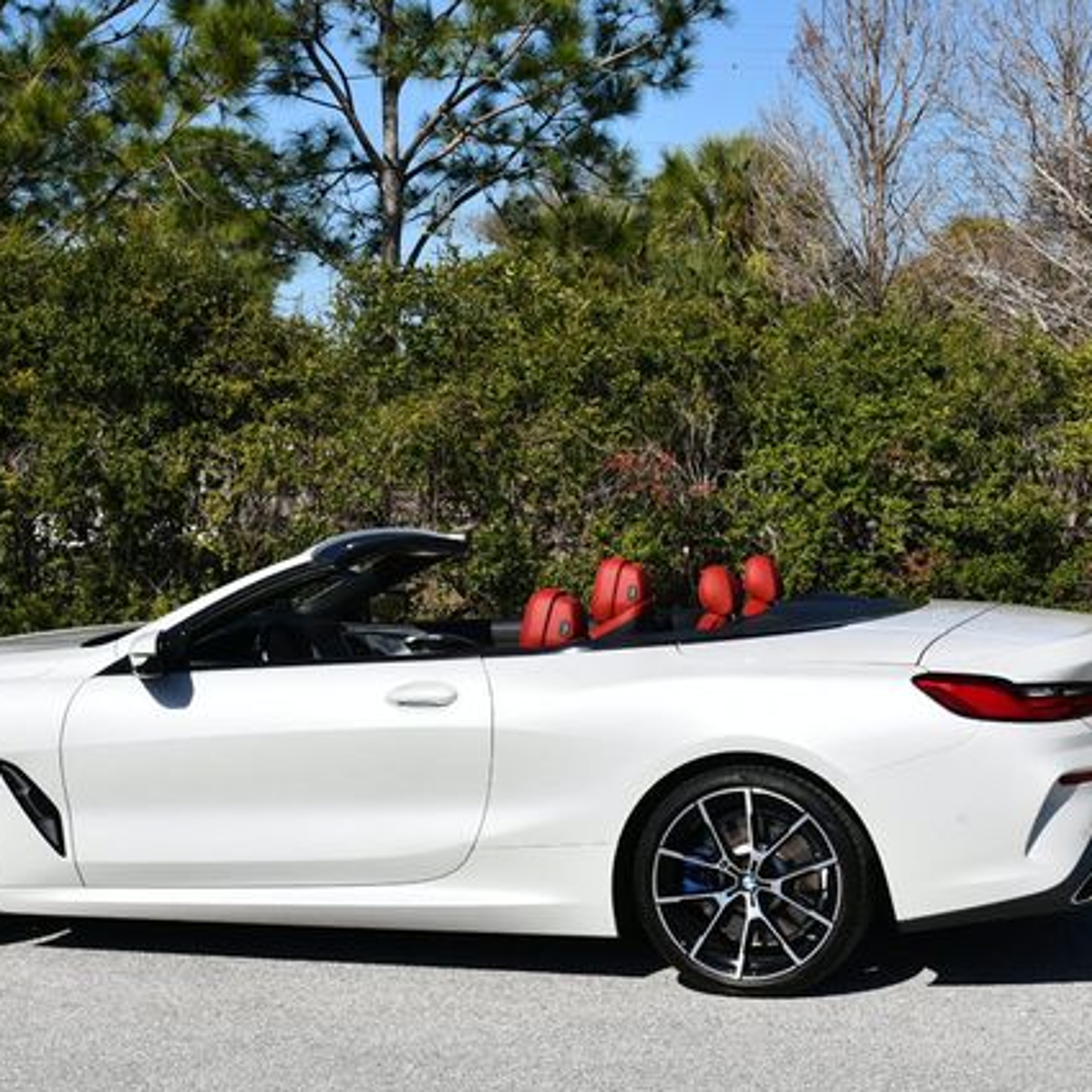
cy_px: 547
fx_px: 2927
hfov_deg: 21.1
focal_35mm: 82
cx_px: 437
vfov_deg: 21.1
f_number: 9
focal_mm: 32
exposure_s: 1/320
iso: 100
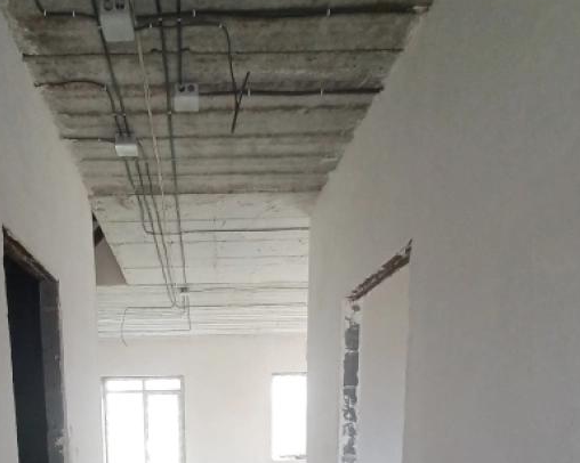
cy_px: 488
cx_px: 214
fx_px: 463
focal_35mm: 27
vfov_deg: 43.4
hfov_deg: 63.1
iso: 80
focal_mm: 1.42
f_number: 2.2
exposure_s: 1/50
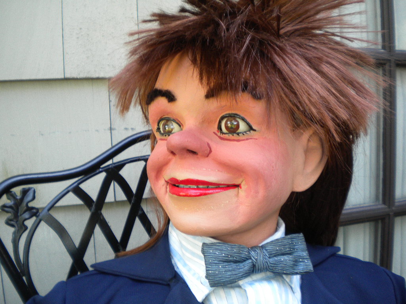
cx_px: 203
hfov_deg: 52.6
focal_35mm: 35
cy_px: 152
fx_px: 411
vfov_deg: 40.7
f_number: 3.1
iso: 178
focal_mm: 6.3
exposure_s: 1/54.4
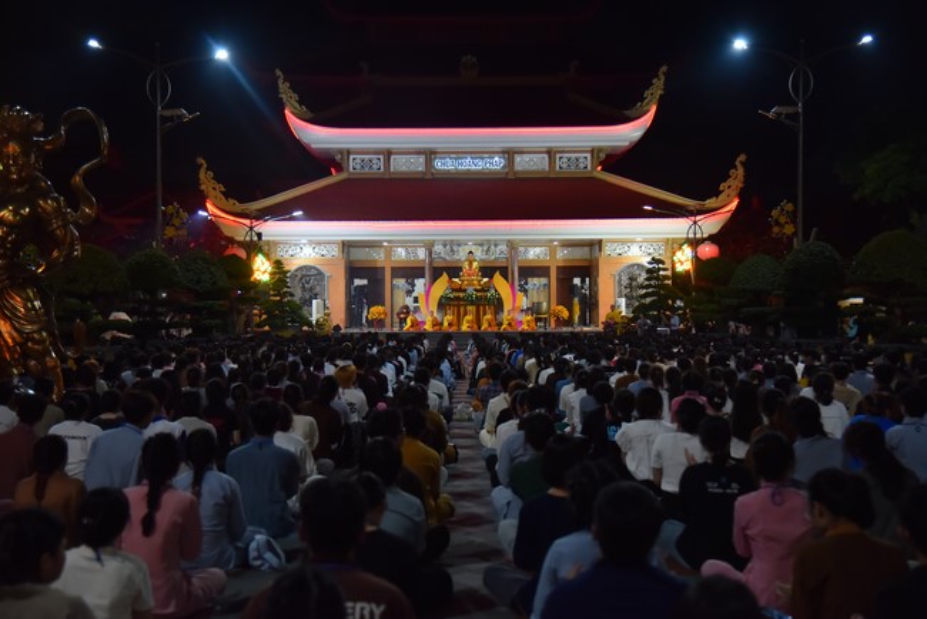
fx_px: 1340
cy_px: 310
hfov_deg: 38.2
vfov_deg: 26.0
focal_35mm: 52
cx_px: 464
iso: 1600
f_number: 4
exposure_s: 1/160
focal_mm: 52
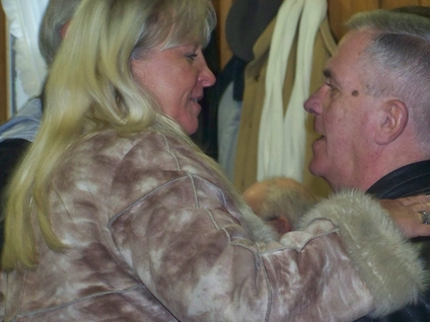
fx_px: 2248
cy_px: 126
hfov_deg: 10.9
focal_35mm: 181
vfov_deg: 8.2
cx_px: 296
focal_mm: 21.3
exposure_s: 1/50
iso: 250
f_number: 3.2
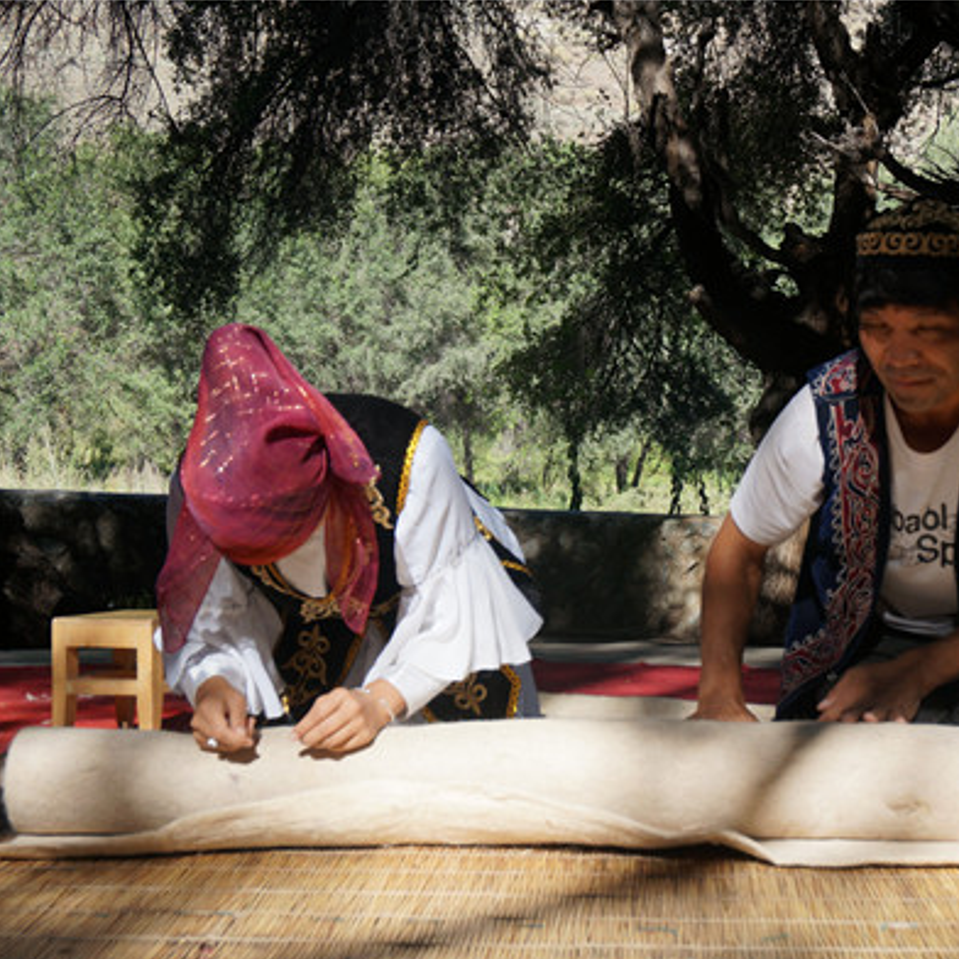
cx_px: 653
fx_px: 1776
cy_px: 487
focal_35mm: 57
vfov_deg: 30.2
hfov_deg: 30.0
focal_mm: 29
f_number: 6.3
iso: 100
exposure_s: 1/250
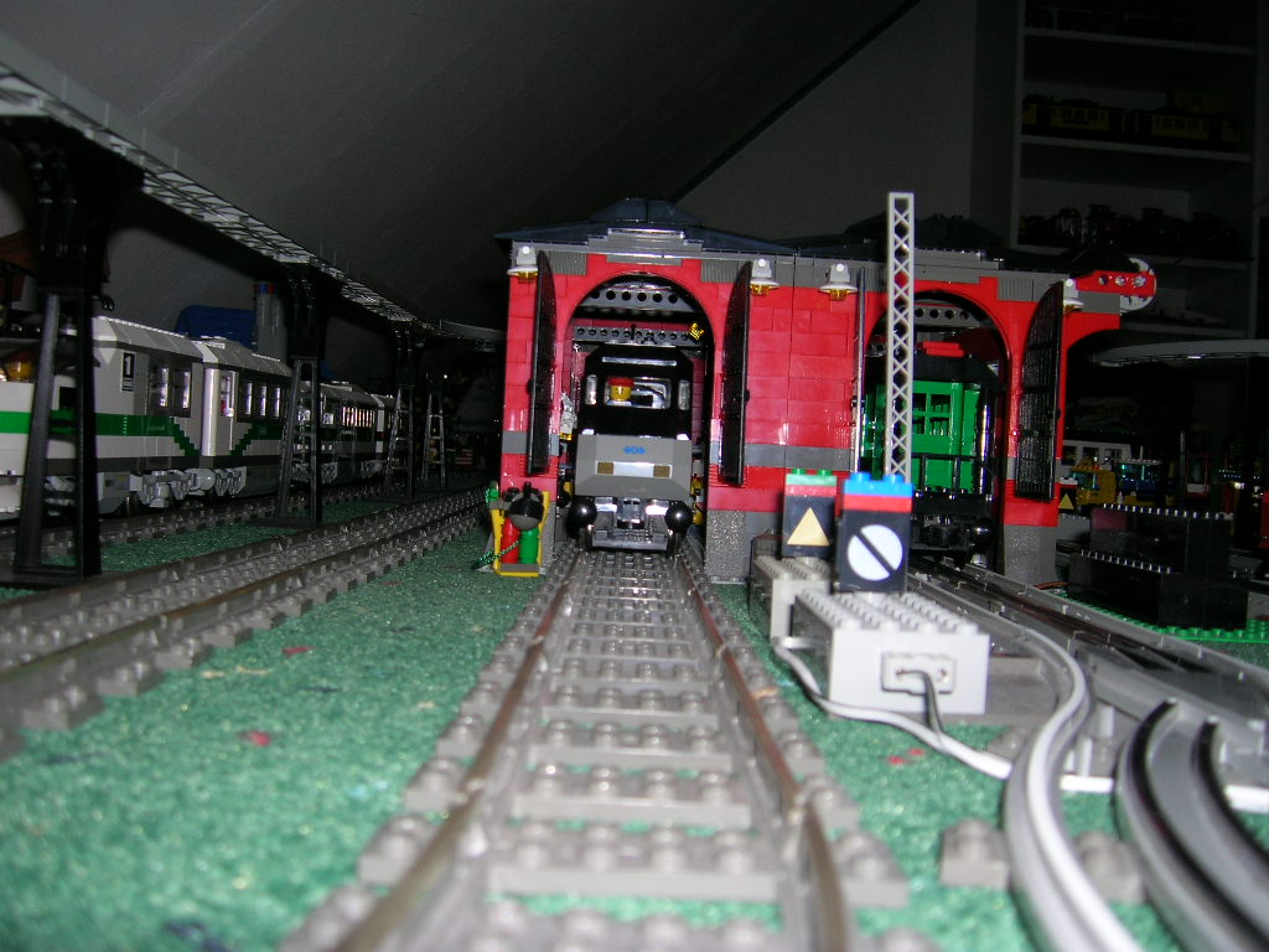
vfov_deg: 41.8
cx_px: 634
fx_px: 1246
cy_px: 476
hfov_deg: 54.0
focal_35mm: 34
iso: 50
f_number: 2.9
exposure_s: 1/60.1
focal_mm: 5.7
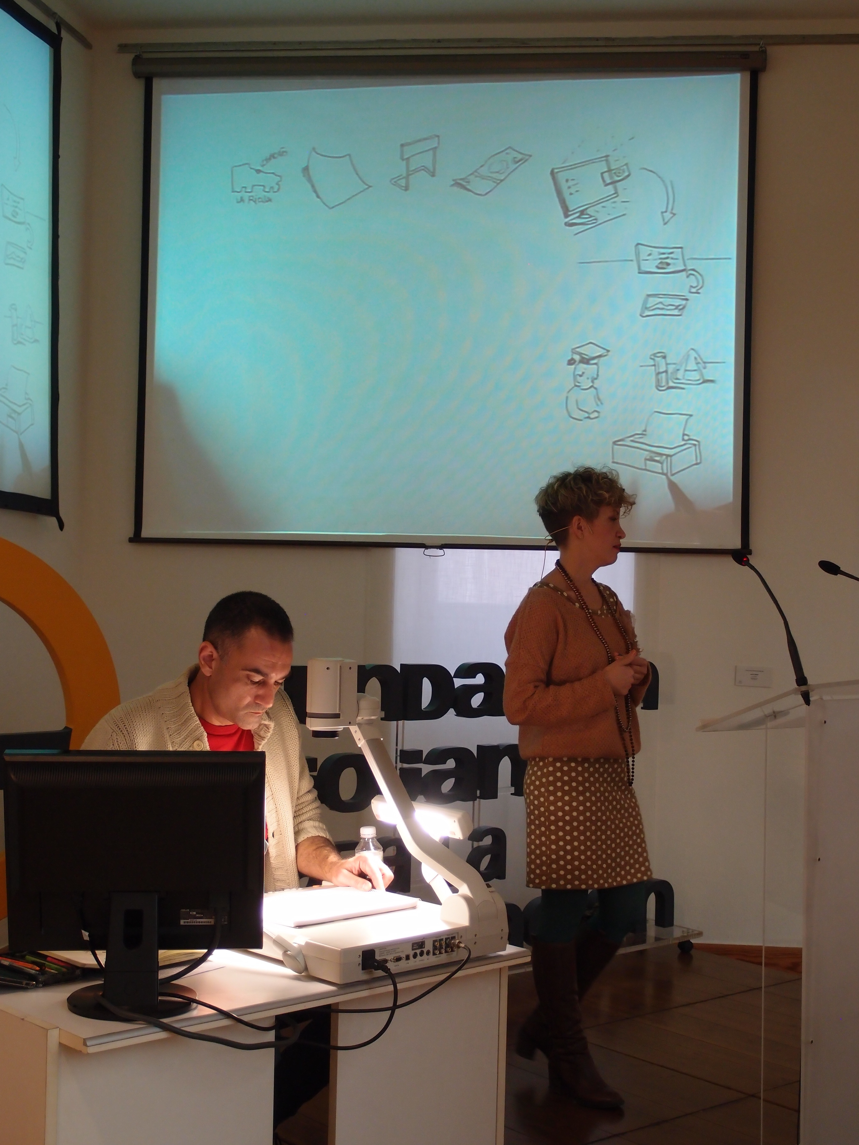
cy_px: 572
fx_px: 1522
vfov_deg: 41.2
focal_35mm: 46
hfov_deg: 31.5
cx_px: 430
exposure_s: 1/50
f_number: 2
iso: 200
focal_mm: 9.87
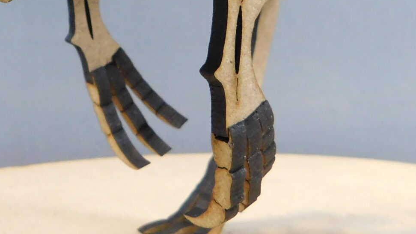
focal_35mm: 66
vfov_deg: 17.1
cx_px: 89
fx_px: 728
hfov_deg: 31.2
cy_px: -74
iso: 400
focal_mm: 4
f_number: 3
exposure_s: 1/10
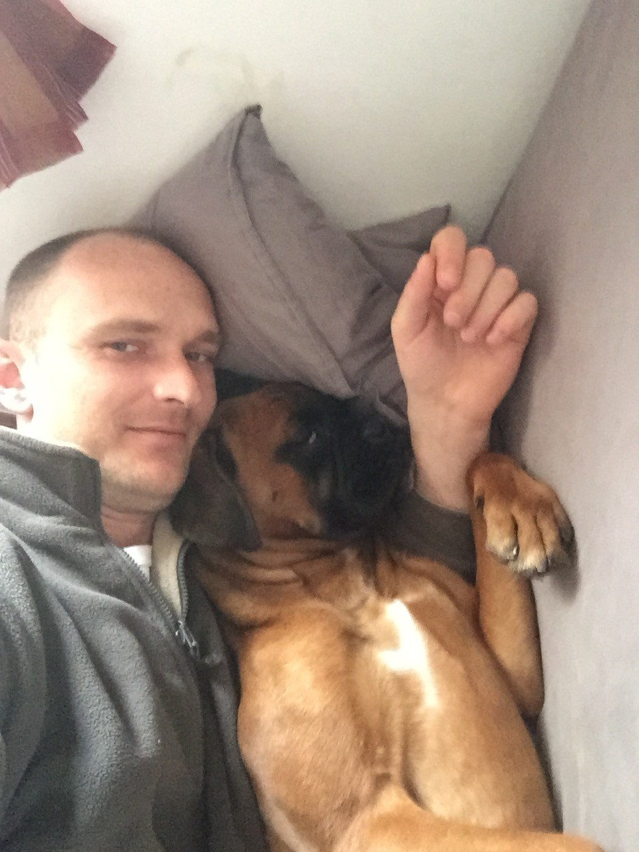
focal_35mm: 31
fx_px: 763
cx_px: 320
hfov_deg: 45.4
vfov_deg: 58.4
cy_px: 426
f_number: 2.2
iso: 500
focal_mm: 2.65
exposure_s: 1/15
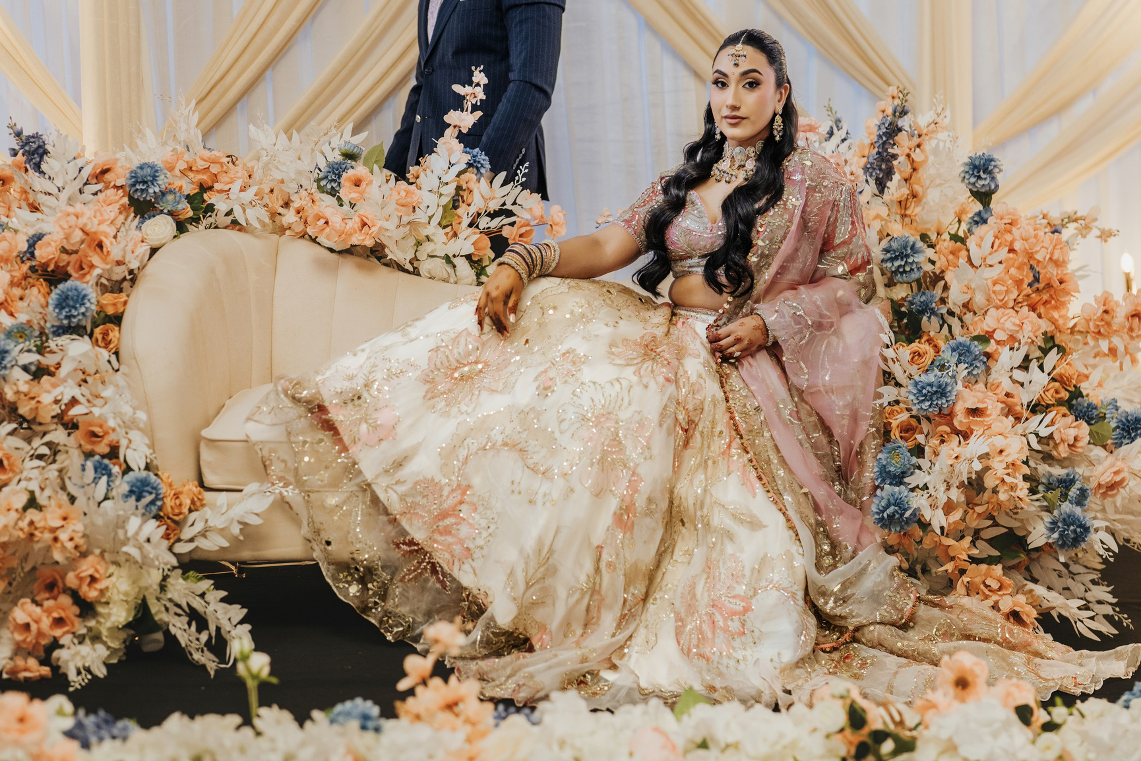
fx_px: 2345
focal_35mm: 74
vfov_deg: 18.3
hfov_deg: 27.3
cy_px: 206
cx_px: 584
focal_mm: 50
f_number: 2
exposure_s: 1/250
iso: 640
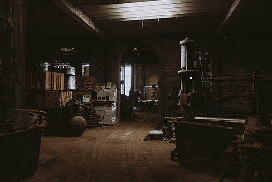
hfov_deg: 53.1
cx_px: 133
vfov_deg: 36.9
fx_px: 272
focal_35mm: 36
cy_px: 91
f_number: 2.8
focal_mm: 35
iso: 1000
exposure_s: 1/80
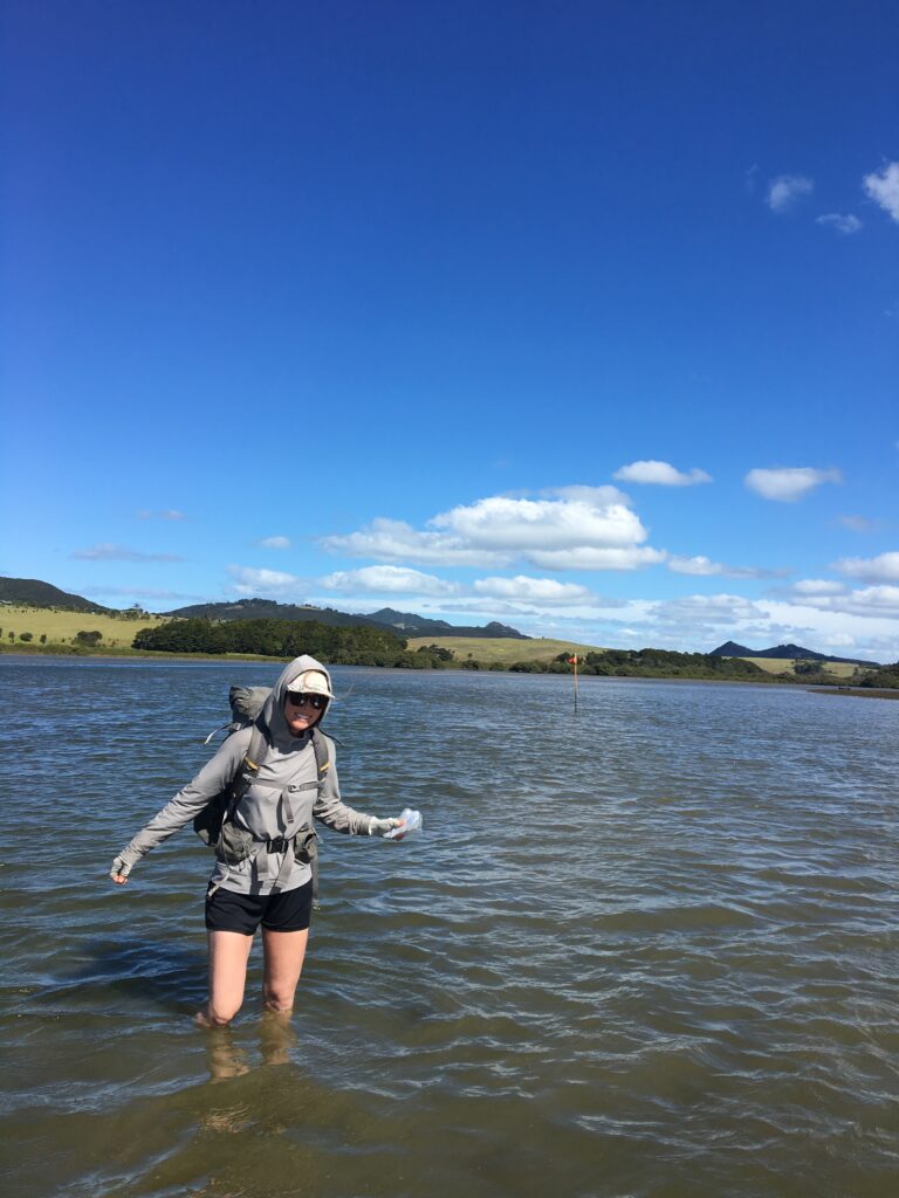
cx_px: 450
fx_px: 1004
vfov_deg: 61.7
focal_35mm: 29
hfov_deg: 48.2
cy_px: 599
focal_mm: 4.15
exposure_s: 1/2024
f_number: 2.2
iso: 25
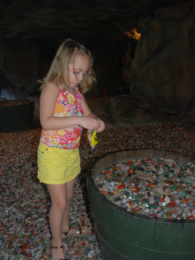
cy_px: 148
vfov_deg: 59.7
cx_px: 97
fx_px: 225
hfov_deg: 46.8
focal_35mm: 30
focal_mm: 18
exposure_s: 1/60
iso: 400
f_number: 4
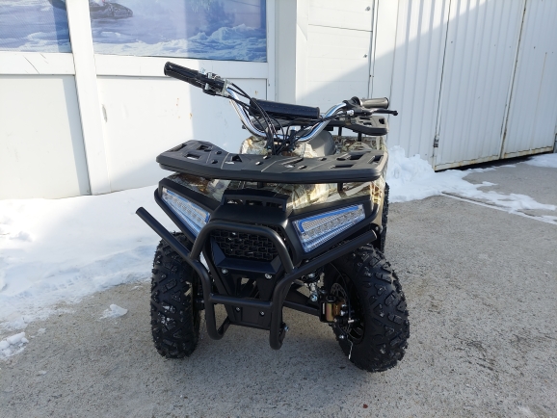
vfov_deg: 56.9
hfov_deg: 71.6
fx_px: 386
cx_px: 278
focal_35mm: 24
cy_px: 209
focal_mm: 5.23
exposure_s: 1/735
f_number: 1.8
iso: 40
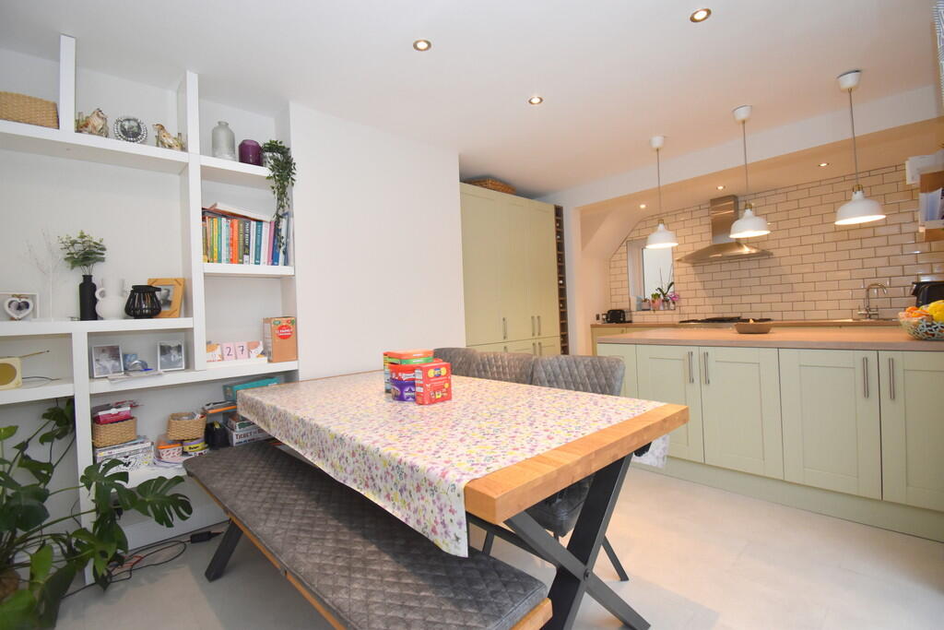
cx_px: 472
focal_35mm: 15
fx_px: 393
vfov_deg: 77.3
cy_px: 315
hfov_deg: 100.4
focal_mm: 10
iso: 800
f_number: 4.5
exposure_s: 1/125
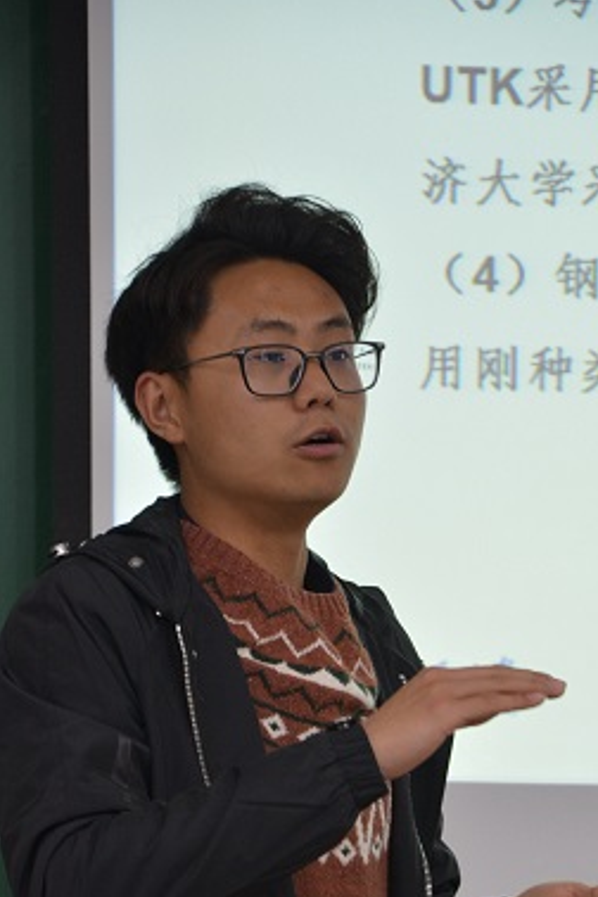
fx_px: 6224
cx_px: 320
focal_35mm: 250
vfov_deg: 8.2
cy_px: 698
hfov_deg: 5.5
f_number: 5.6
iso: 800
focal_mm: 105
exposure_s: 1/40
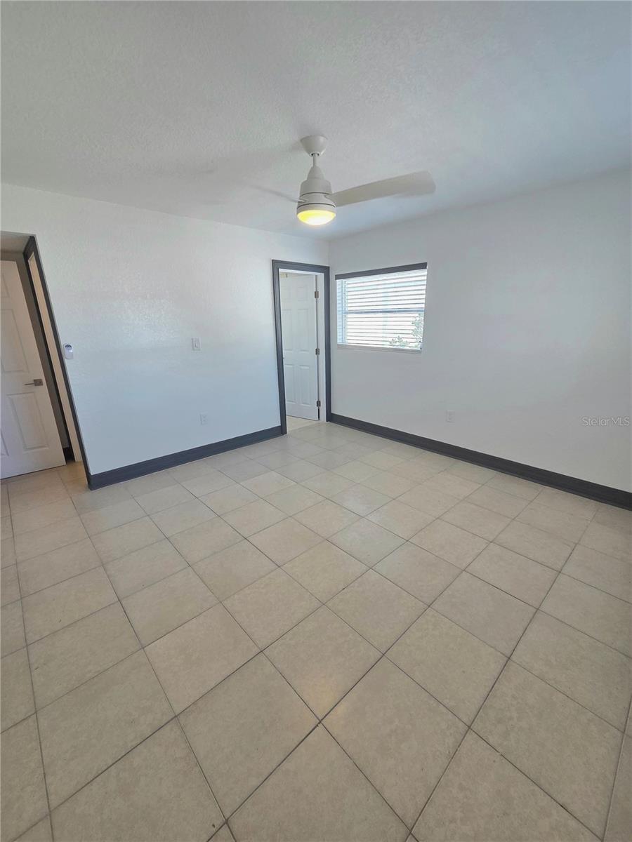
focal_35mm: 13
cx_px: 316
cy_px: 421
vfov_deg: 106.2
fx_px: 316
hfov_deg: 89.9
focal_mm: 2.2
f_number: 2.2
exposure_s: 1/120
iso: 100
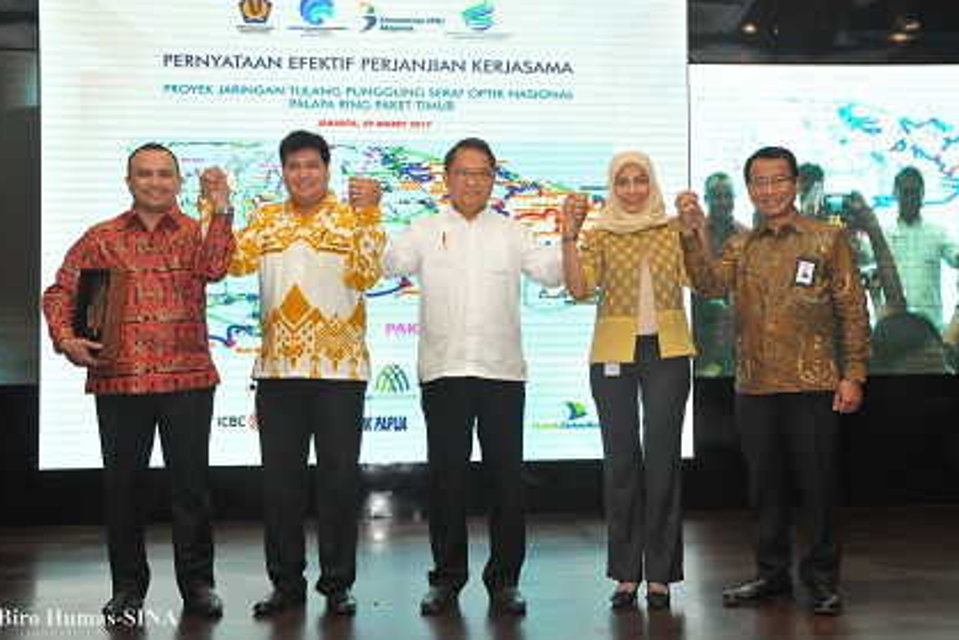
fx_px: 1066
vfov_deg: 33.4
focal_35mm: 40
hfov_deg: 48.4
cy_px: 320
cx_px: 481
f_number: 5.6
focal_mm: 26
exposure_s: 1/125
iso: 1250
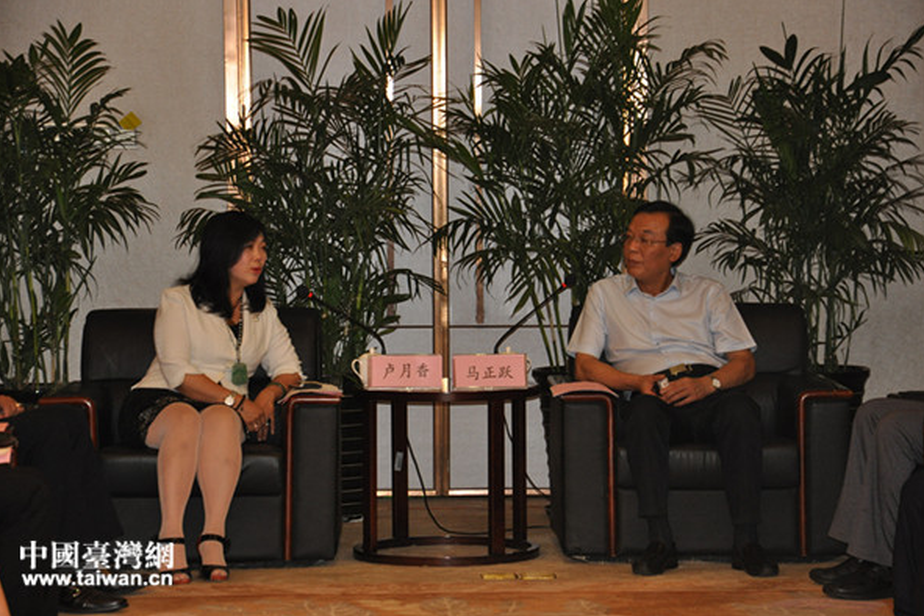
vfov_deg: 9.2
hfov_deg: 13.8
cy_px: 308
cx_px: 463
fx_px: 3824
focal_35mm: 149
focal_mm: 98
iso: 800
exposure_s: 1/60
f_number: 5.6
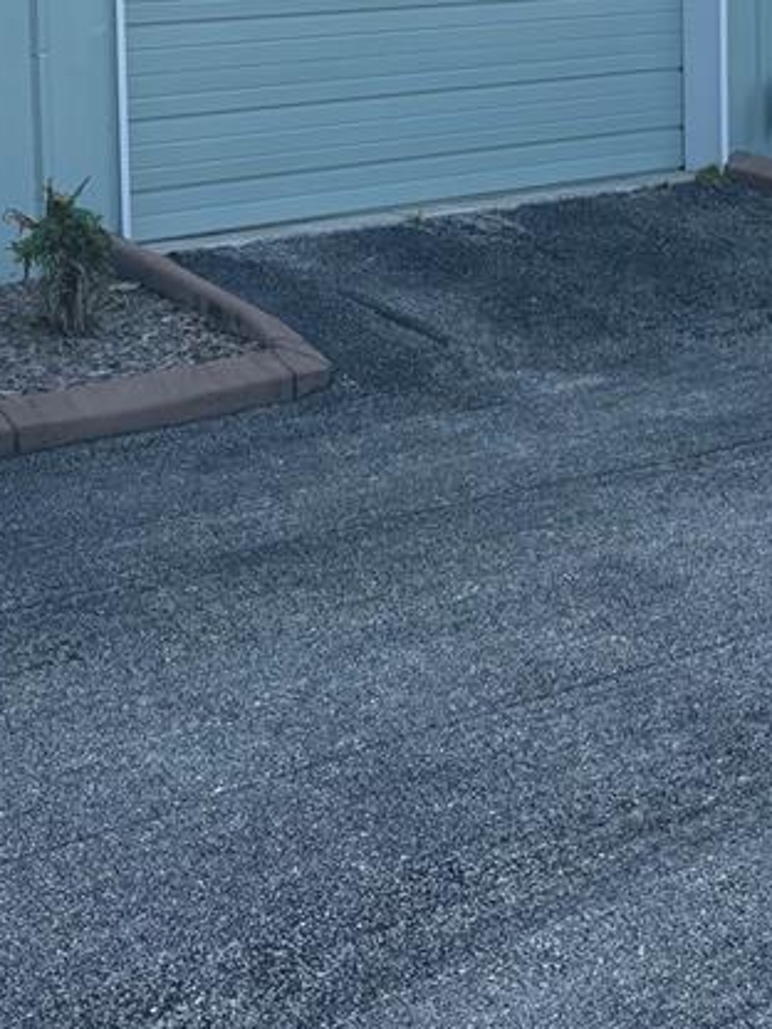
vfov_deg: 24.9
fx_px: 2230
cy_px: 17
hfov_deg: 19.6
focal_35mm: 75
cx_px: 403
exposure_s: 1/1328
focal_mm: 5.96
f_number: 1.6
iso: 50
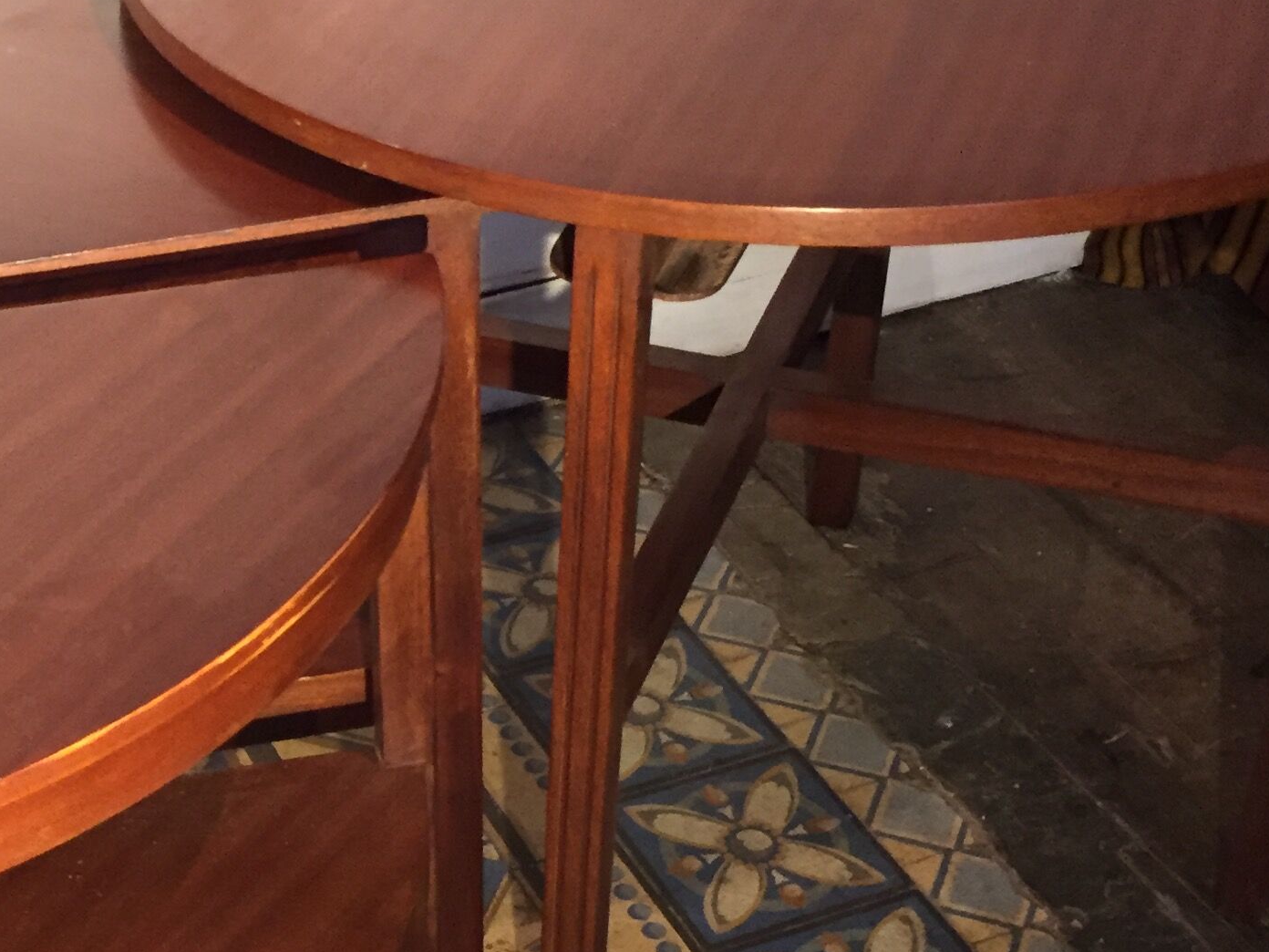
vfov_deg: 21.6
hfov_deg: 27.6
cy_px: 598
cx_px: 142
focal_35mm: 68
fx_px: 2493
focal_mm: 4.15
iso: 250
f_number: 2.2
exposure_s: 1/20
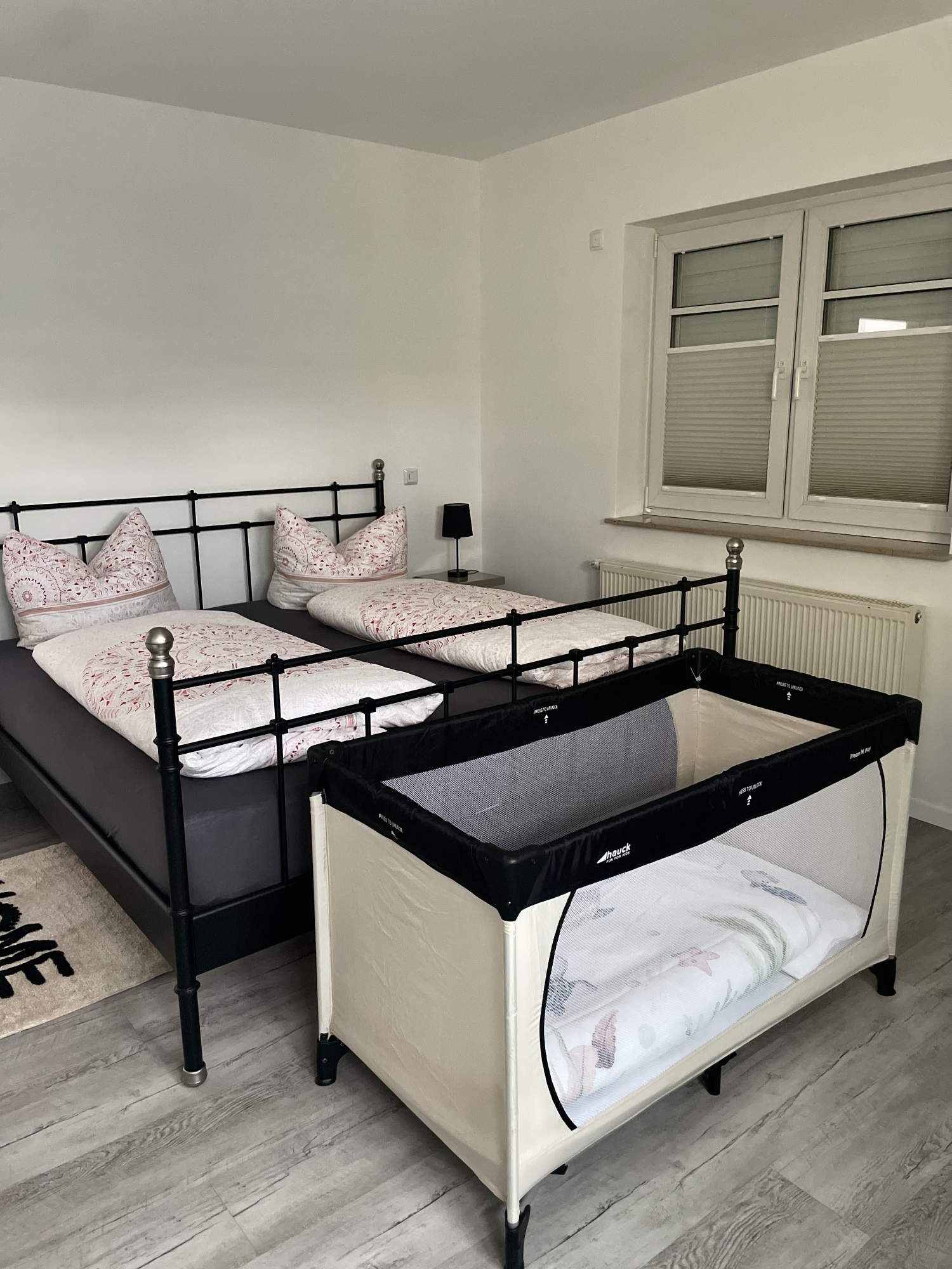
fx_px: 953
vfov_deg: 67.3
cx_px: 476
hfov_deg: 53.1
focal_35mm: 26
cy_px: 634
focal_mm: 4.2
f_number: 1.6
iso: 640
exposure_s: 1/40
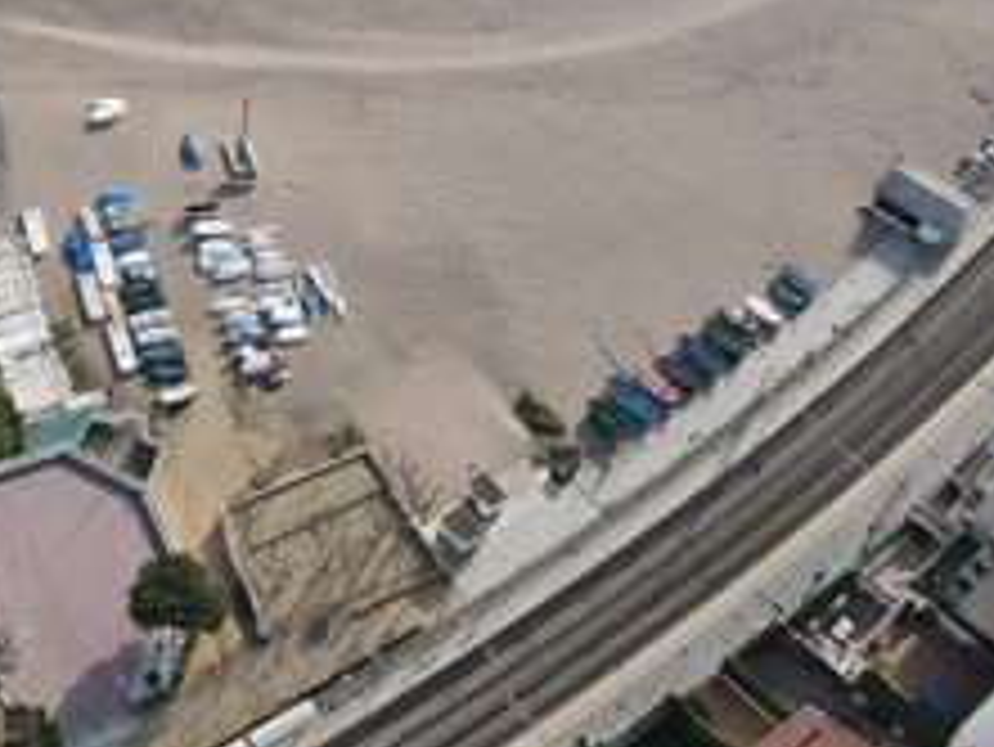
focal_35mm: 50
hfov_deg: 36.3
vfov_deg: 28.5
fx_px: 1437
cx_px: 139
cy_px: 155
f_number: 2.8
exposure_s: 1/400
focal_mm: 4.5
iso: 100
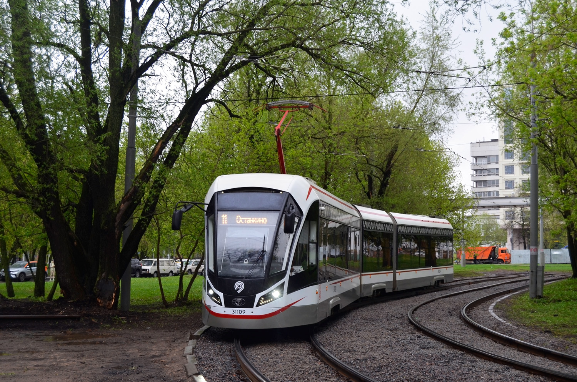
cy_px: 191
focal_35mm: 46
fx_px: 744
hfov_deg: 42.4
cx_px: 288
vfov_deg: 28.8
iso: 200
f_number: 5.6
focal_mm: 31
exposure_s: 1/125
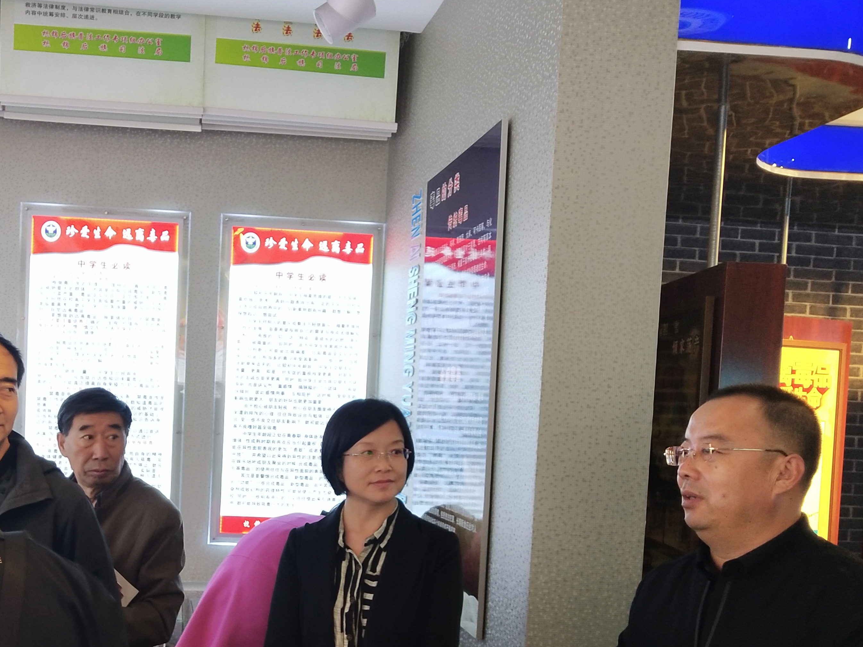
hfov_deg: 41.4
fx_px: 1122
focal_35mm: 45
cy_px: 442
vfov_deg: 31.9
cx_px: 272
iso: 310
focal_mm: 3.95
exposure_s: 1/50
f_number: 1.8
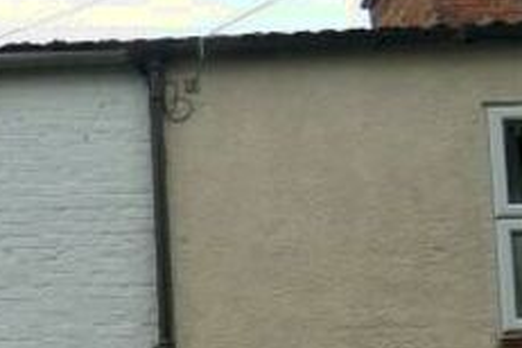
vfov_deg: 19.0
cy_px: 521
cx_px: -165
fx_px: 913
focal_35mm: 63
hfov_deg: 26.7
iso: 80
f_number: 2.8
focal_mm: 3.6
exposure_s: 1/320
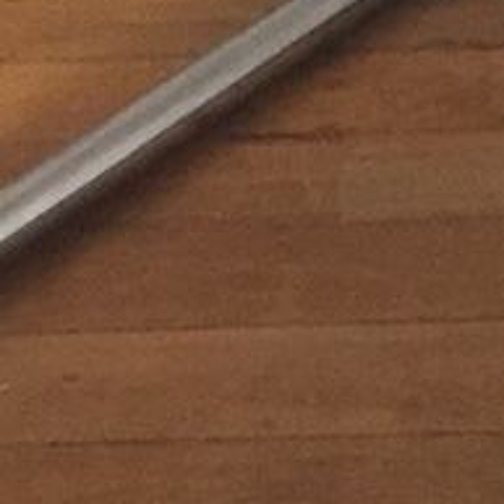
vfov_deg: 7.6
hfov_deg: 8.0
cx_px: 554
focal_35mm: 217
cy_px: -645
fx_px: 3575
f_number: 2.2
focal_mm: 4.15
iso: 250
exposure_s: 1/33
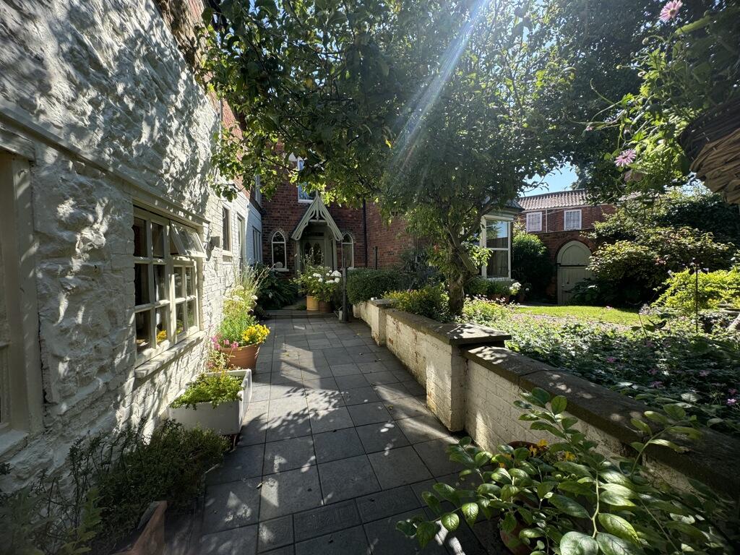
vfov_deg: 85.7
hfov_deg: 102.1
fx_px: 299
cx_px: 370
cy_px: 278
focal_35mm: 14
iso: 40
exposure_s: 1/456
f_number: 2.2
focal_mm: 2.22
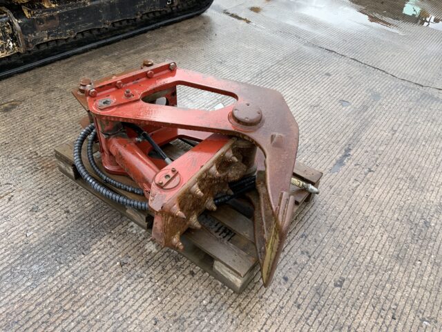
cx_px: 221
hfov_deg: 61.7
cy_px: 166
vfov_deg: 48.2
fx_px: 370
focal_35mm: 29
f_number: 1.8
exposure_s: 1/400
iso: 16
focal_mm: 3
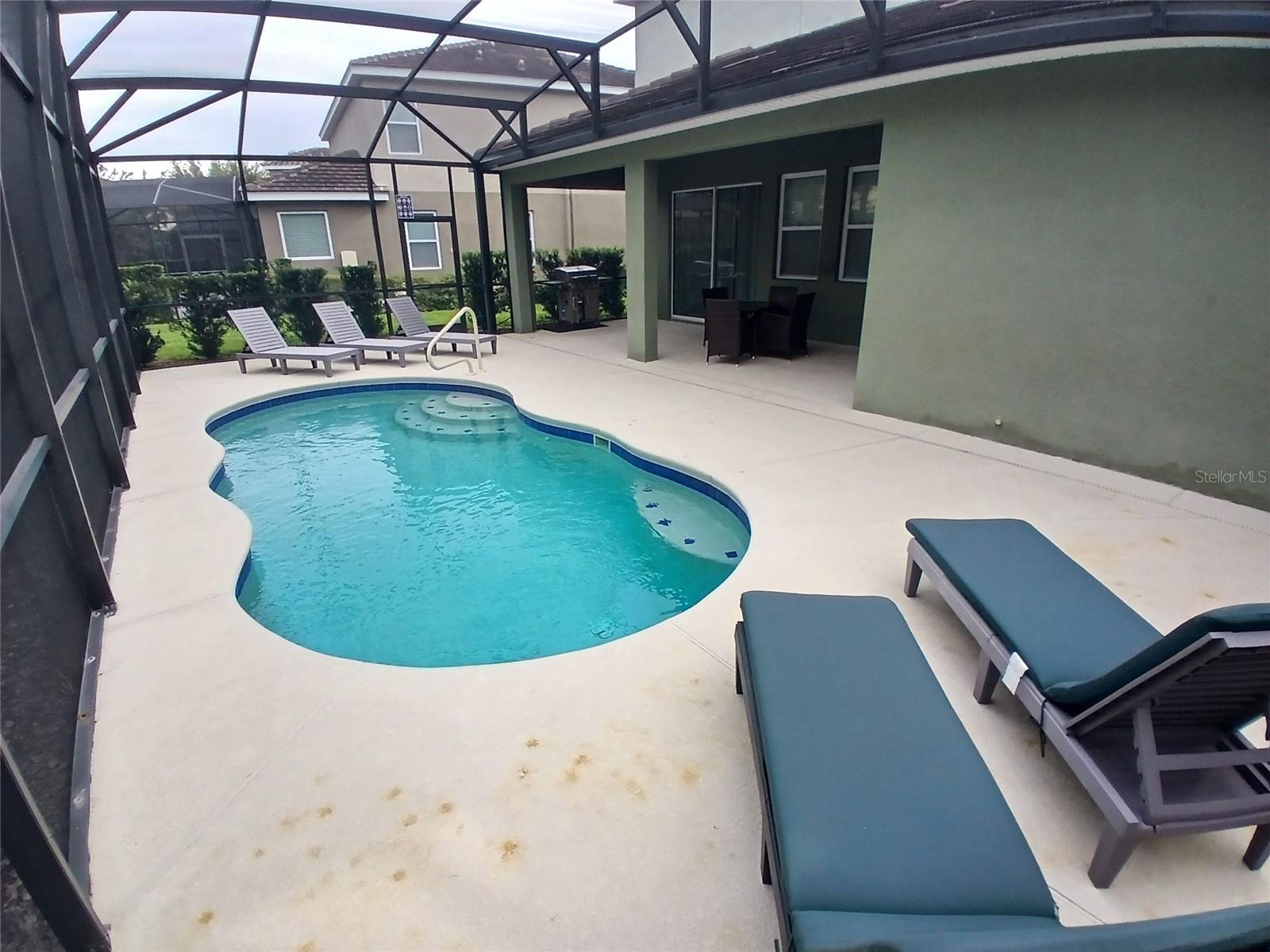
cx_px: 635
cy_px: 476
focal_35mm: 17
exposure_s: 1/270
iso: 50
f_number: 2.2
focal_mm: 1.4
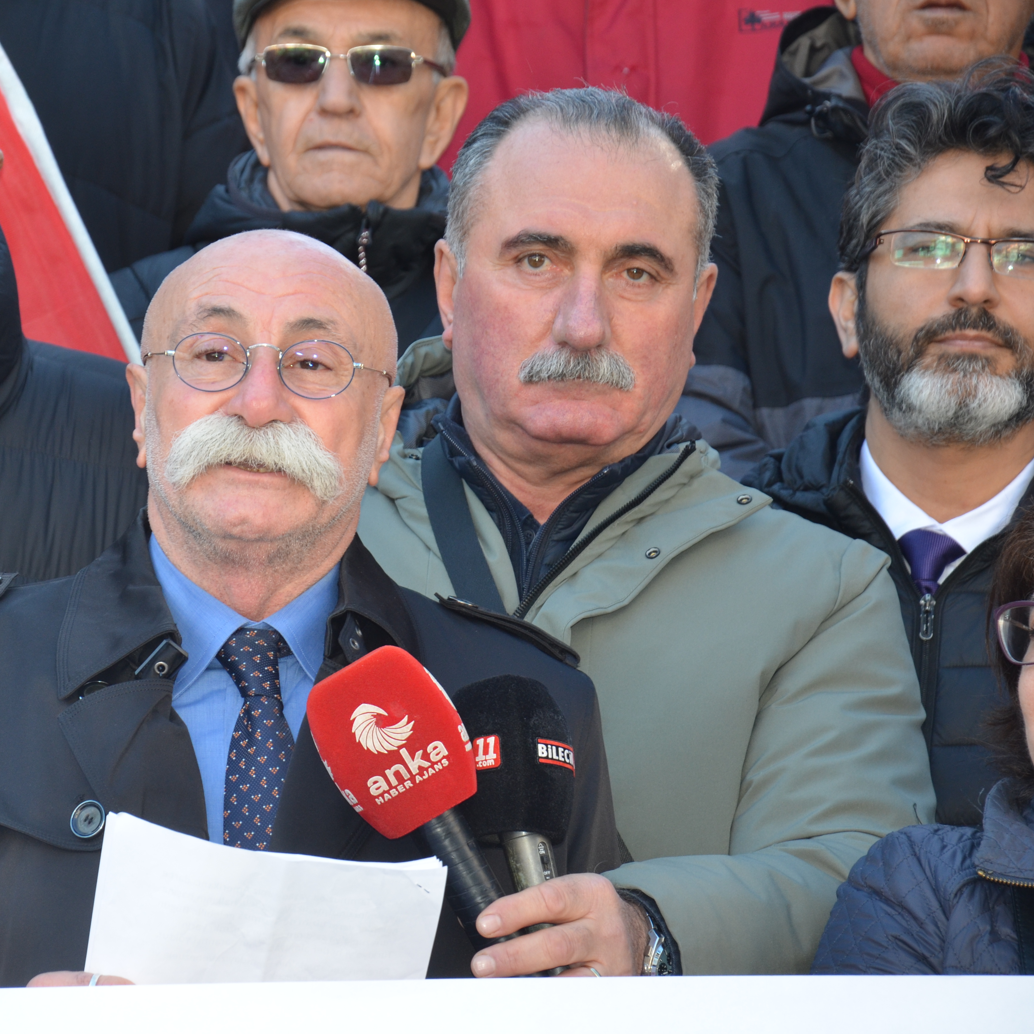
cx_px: 270
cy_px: 517
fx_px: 6848
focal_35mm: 203
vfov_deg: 8.6
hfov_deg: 8.6
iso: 400
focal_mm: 105
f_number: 5.6
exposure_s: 1/125
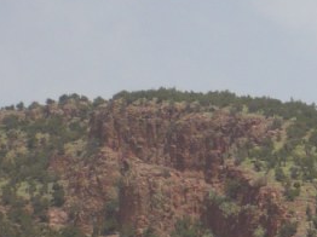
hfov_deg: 4.8
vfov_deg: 3.6
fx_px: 3760
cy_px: 312
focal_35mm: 411
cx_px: 558
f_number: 5
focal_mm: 17.4
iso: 100
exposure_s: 1/640
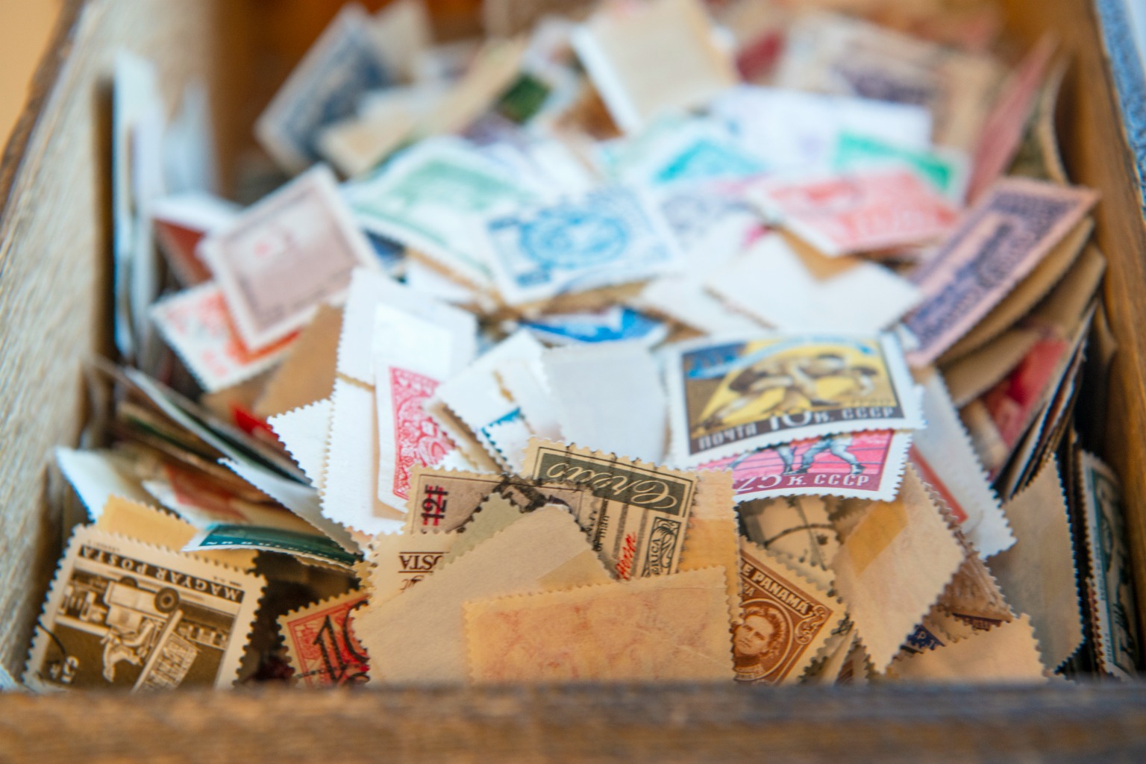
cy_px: 382
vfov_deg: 19.5
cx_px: 573
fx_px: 2228
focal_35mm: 70
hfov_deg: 28.8
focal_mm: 70
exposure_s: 1/60
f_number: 5.6
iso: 640
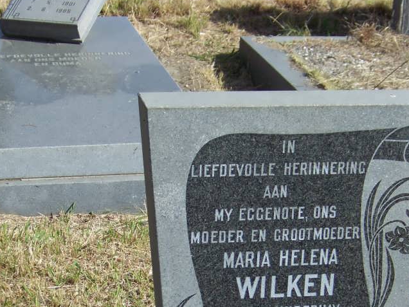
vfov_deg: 12.6
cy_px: 280
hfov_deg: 16.8
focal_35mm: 117
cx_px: 246
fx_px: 1382
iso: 64
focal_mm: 10.5
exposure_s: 1/800
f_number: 3.2
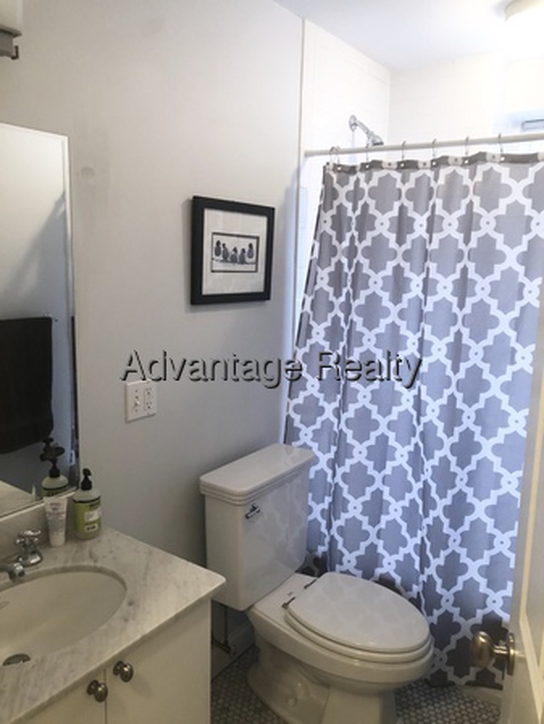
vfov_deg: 63.4
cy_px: 362
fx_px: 586
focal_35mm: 28
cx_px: 272
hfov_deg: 49.8
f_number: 1.8
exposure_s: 1/15
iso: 50
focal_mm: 4
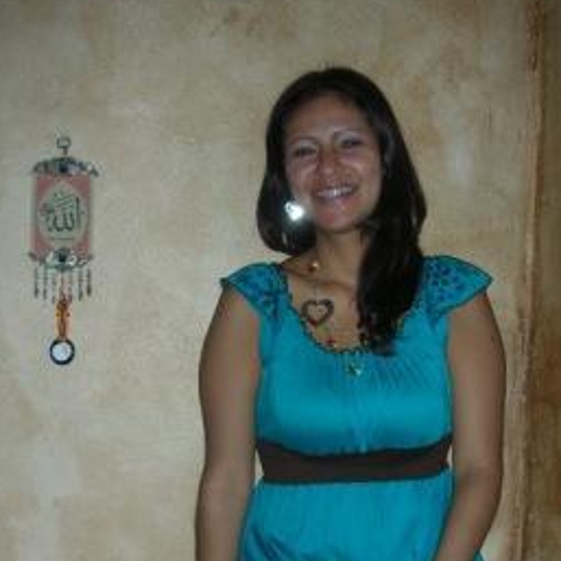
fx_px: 990
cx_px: 282
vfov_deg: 31.1
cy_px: 423
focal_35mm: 54
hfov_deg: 31.6
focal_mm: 5.8
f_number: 3
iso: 60
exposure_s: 1/60.1
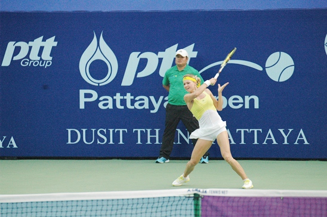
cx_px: 164
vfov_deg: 4.8
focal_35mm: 285
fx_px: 2586
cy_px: 108
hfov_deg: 7.2
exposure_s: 1/1000
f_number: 5.3
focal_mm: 190
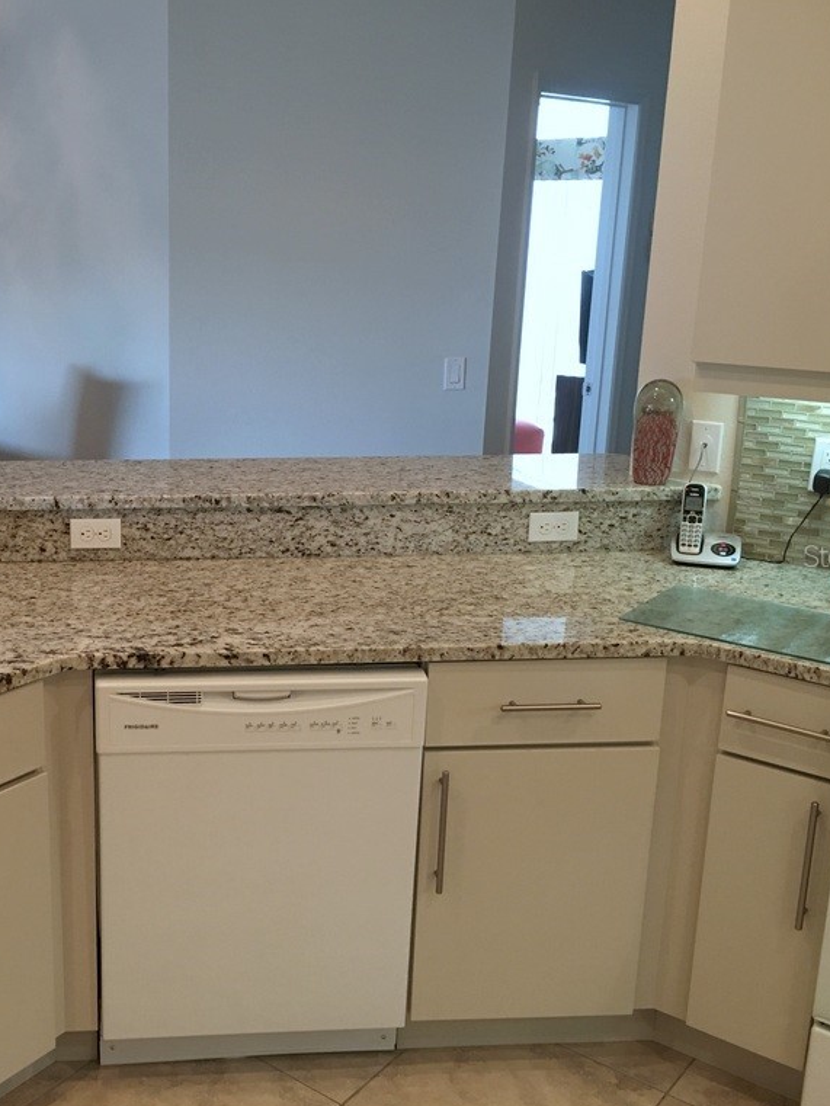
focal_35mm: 39
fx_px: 1246
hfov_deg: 35.9
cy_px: 555
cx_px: 196
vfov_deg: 47.9
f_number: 2.2
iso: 50
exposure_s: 1/15
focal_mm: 4.15
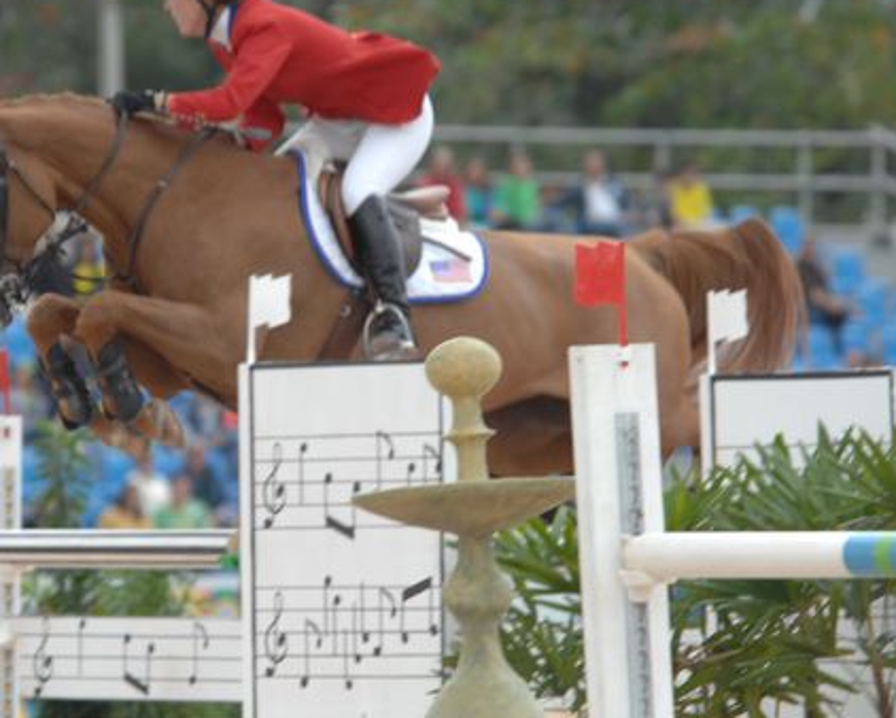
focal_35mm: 554
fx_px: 14698
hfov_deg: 3.5
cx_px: 272
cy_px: 320
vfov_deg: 2.8
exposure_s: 1/500
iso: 400
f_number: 5.3
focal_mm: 260
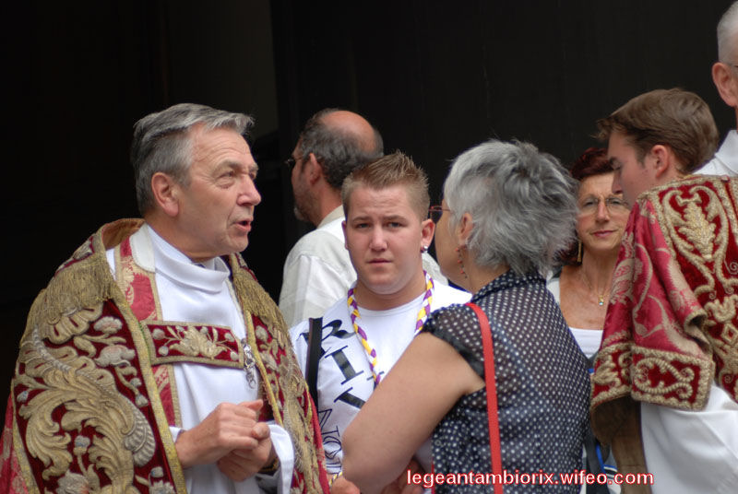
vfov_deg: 10.2
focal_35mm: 135
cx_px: 369
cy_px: 247
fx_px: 2772
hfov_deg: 15.2
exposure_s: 1/125
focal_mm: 90
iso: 100
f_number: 4.2
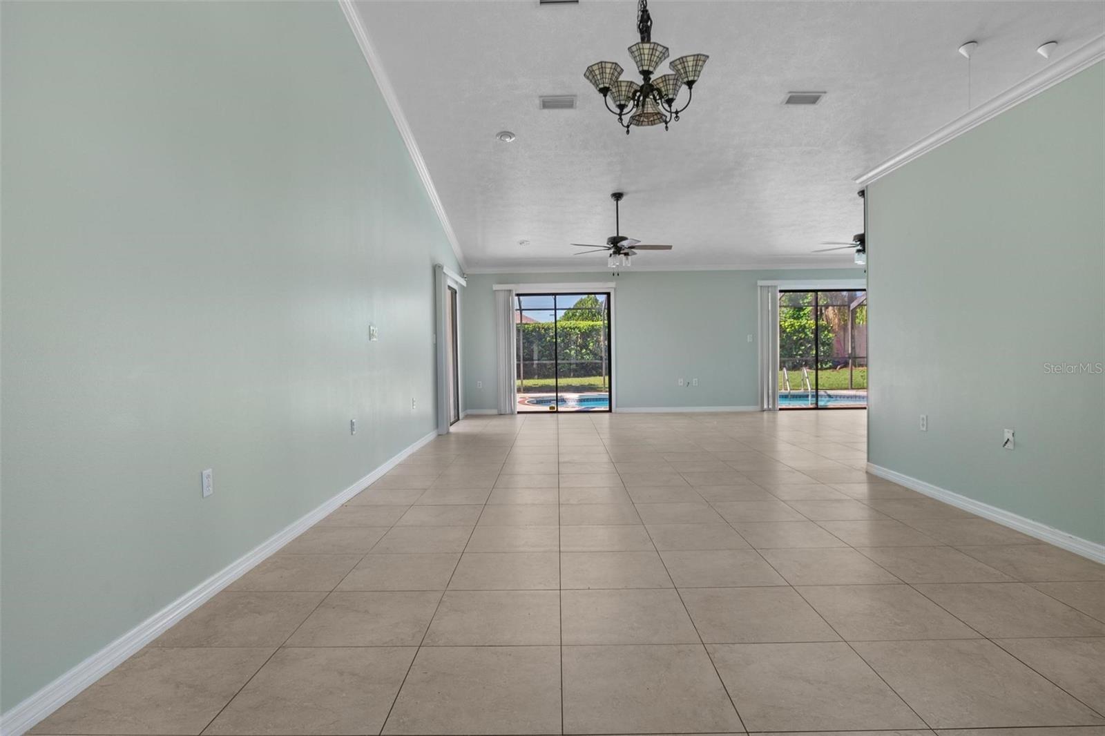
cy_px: 368
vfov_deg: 64.5
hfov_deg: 86.9
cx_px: 552
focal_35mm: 19
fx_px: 583
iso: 400
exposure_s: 1/5
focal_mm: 13
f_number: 9
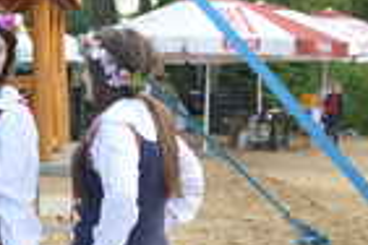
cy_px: 244
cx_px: -256
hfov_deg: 12.3
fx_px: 1584
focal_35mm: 155
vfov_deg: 8.8
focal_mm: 24
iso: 250
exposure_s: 1/125
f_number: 5.6
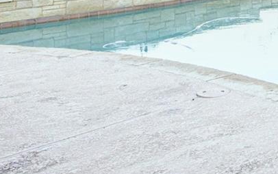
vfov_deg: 15.6
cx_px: 389
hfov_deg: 22.9
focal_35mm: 77
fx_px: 584
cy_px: -86
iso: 250
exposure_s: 1/100
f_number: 8
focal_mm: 10
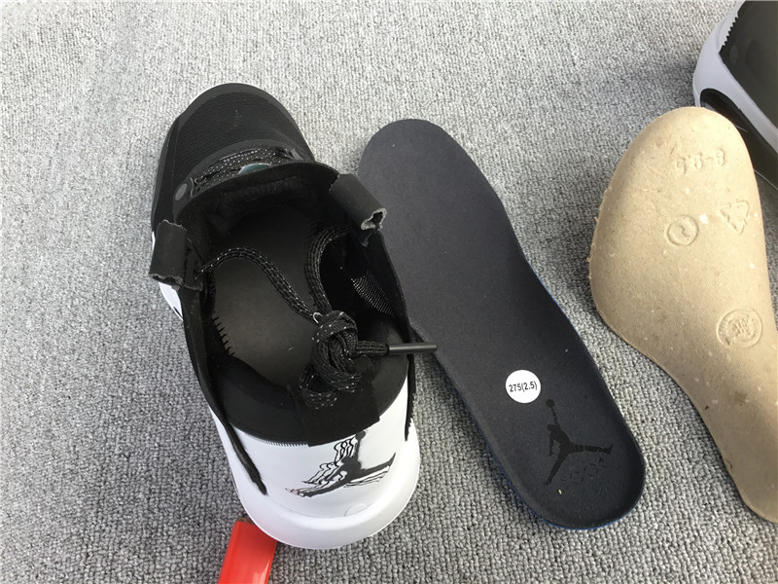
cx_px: 389
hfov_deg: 58.4
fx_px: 697
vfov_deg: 45.4
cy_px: 292
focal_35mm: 31
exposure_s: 1/100
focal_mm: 3.3
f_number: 2.4
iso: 32
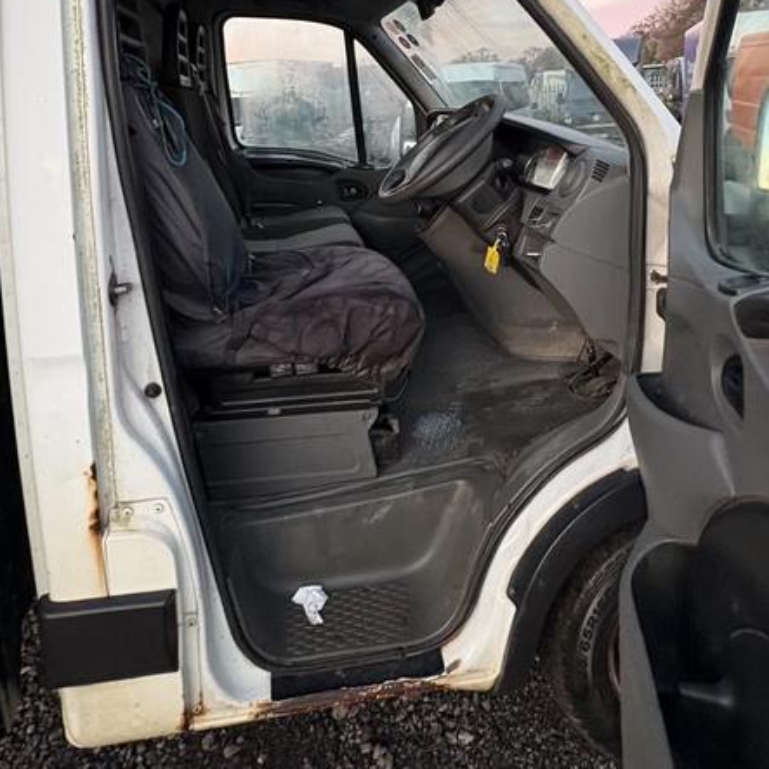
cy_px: 200
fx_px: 628
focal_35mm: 25
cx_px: 382
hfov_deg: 62.9
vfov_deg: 59.8
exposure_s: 1/60
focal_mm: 2.22
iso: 250
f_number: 2.2
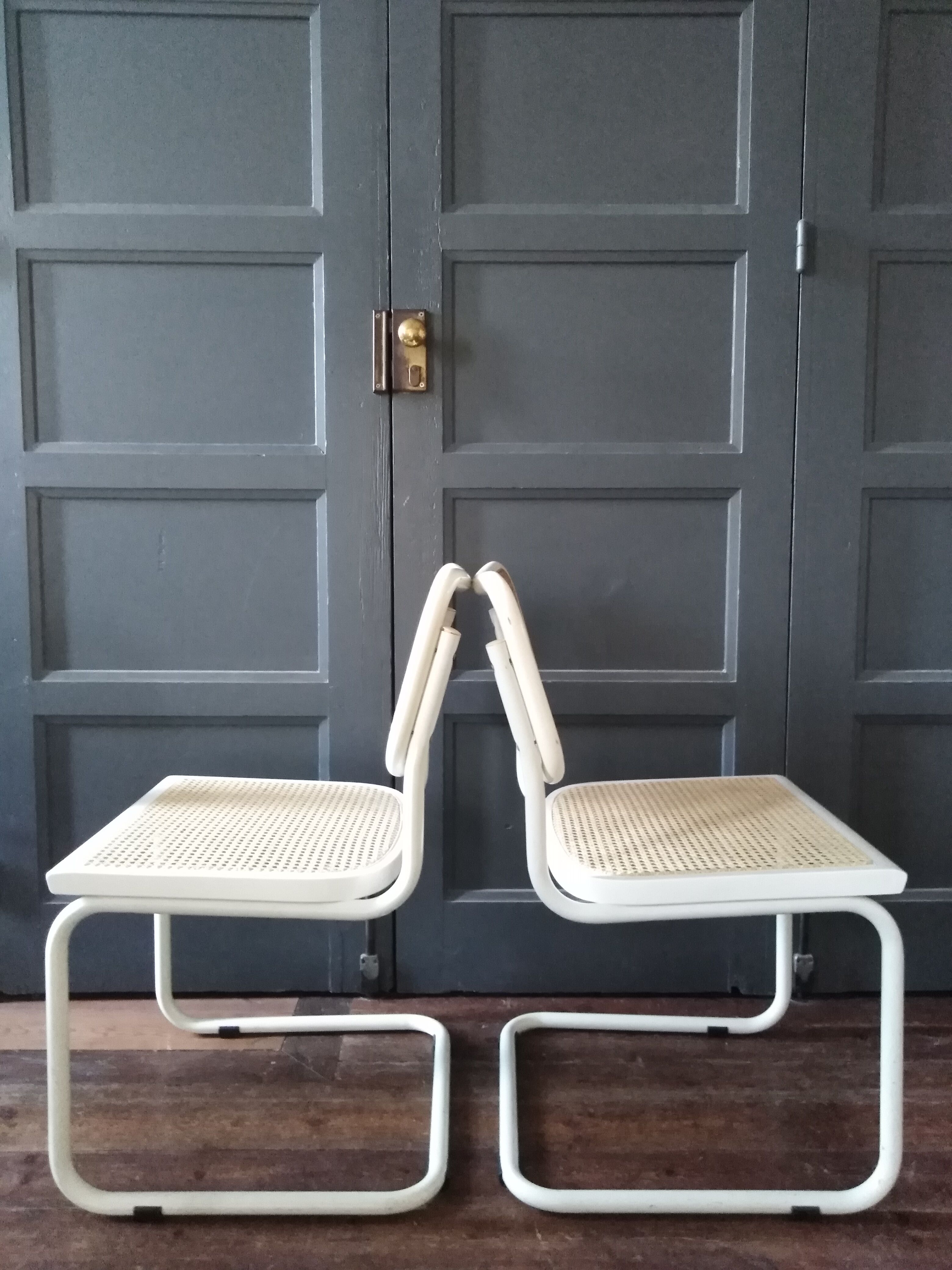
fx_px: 917
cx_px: 476
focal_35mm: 25
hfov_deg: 54.9
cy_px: 635
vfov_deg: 69.4
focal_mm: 3.46
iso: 1067
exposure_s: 1/12
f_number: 2.2
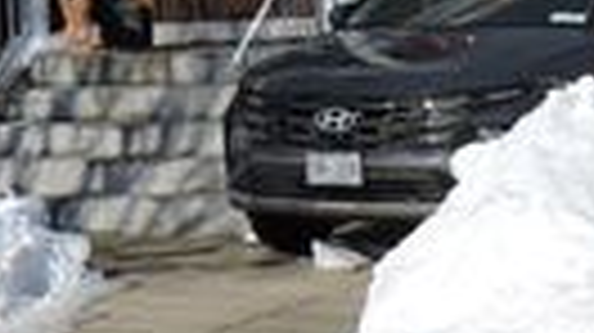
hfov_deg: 11.8
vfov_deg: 6.6
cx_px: -162
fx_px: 2801
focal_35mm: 178
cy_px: -344
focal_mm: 7.7
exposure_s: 1/1250
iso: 100
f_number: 4.3
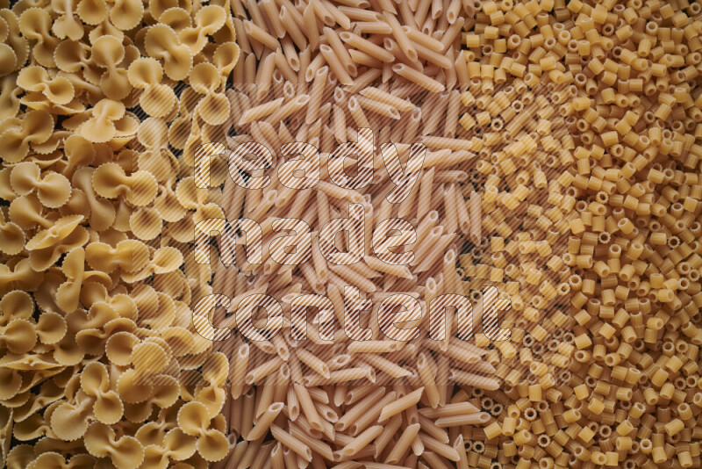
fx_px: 975
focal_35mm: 50
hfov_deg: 39.6
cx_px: 351
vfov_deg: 27.0
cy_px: 234
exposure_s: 1/100
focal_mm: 50
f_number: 8
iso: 160
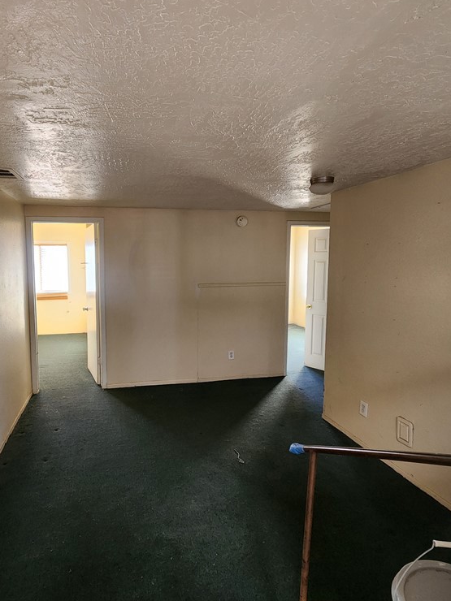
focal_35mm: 18
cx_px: 169
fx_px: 313
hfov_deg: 70.4
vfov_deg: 87.7
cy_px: 290
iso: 320
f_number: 2.2
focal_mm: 2.2
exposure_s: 1/40
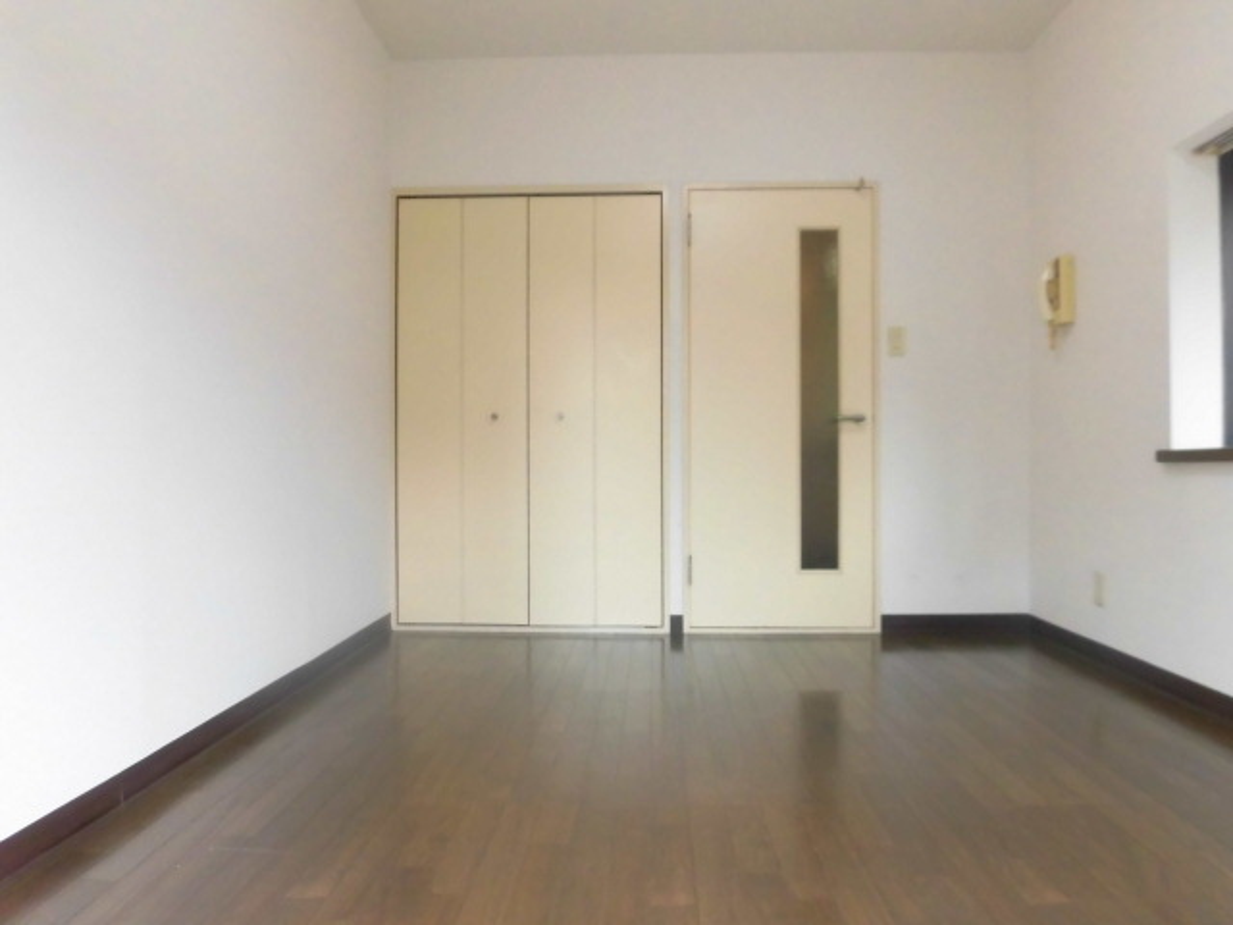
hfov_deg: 71.6
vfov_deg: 56.8
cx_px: 616
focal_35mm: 24
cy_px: 462
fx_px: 855
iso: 250
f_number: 3.1
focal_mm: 4.3
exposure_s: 1/50
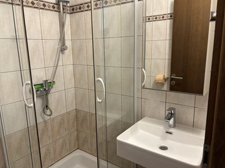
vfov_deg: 51.3
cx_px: 112
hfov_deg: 65.3
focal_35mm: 27
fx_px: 175
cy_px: 84
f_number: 1.6
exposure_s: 1/50
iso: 160
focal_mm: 5.96
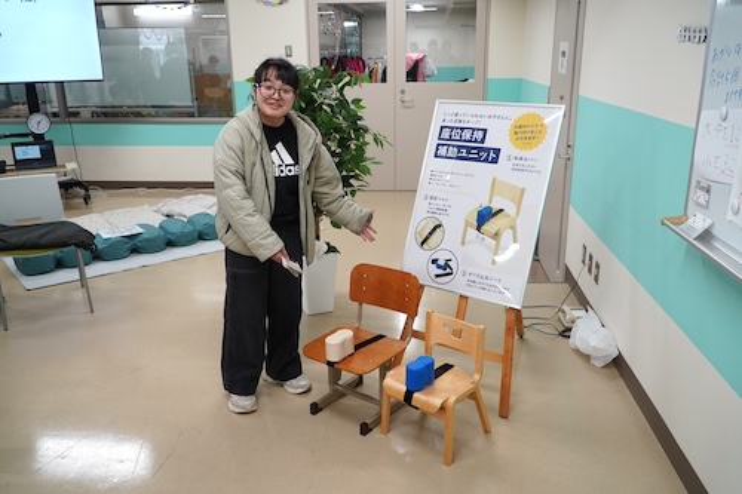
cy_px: 247
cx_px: 371
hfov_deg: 65.5
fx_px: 577
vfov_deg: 46.4
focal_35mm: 28
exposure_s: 1/160
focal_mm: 19
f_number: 4
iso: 640
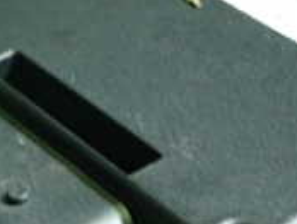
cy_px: 176
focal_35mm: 131
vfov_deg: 11.3
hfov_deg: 15.0
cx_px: 207
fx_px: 1126
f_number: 2.7
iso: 800
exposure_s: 1/30
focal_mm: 6.83
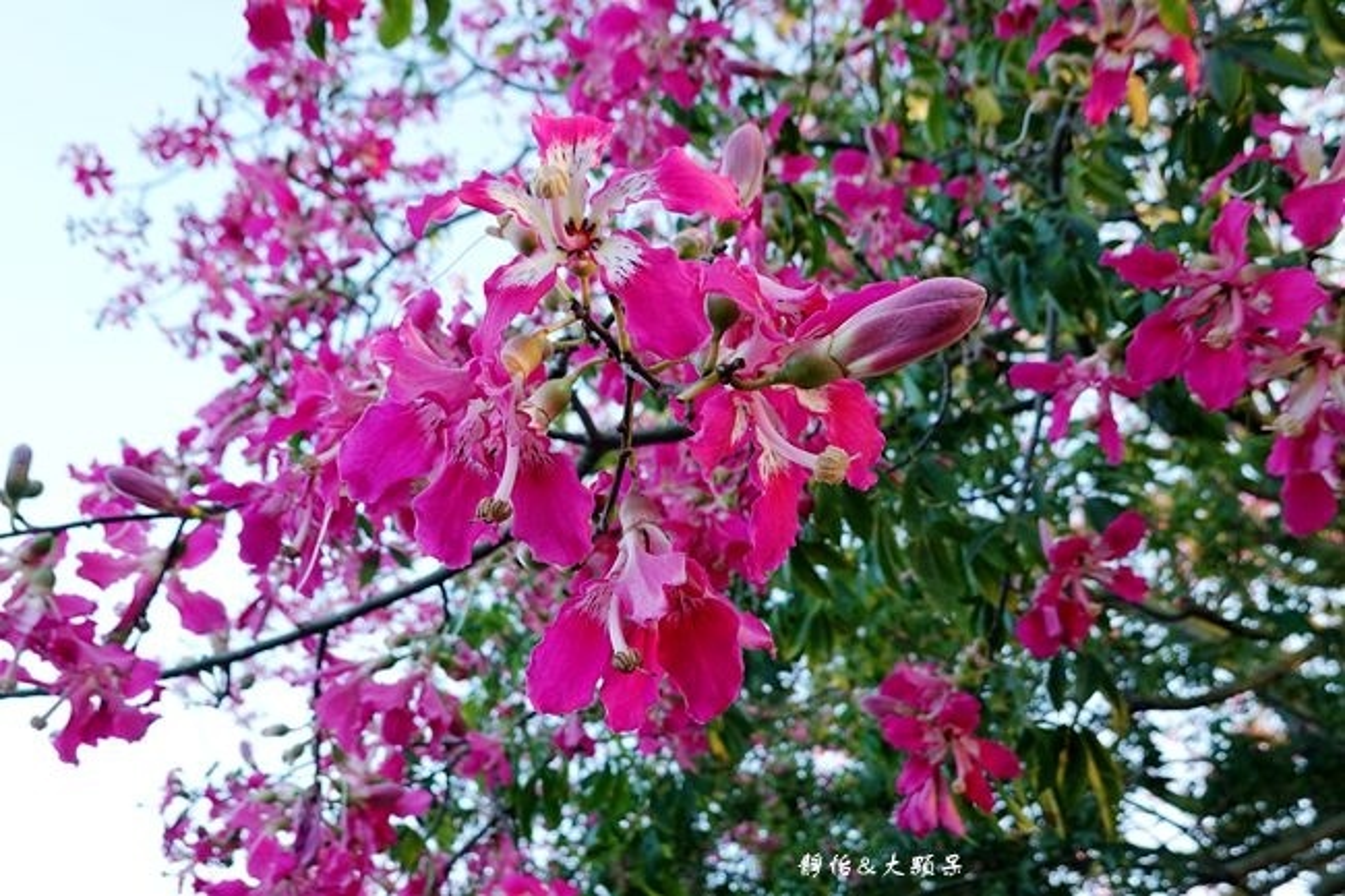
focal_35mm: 29
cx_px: 672
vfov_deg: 44.9
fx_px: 1083
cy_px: 448
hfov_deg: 63.7
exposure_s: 1/80
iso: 125
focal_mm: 10.83
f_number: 3.2
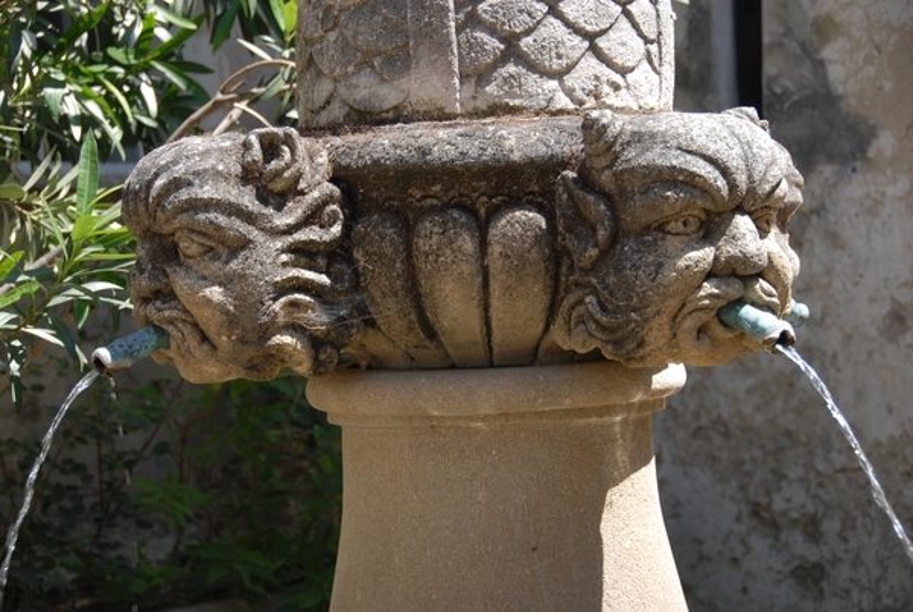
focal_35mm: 90
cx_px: 456
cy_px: 306
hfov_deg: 22.6
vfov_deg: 15.2
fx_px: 2286
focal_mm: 60
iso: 100
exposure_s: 1/80
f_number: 4.8
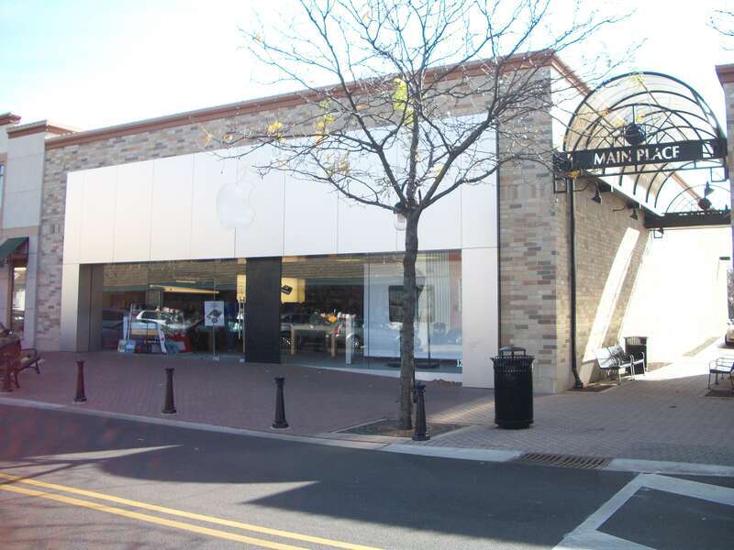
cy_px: 275
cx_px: 367
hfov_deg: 52.6
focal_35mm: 35
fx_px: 742
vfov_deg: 40.7
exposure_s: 1/320
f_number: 3.1
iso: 80
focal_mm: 6.3
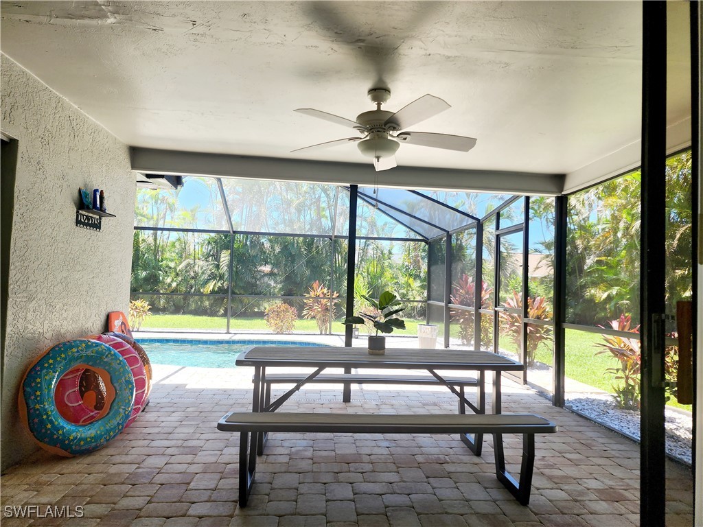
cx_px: 352
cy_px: 264
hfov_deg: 73.9
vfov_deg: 58.9
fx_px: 467
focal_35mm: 23
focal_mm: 6.4
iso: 20
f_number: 1.8
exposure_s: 1/182
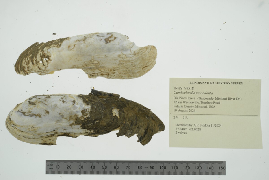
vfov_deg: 22.6
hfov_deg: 33.4
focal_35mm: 60
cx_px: 134
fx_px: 448
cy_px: 90
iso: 100
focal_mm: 60
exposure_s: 1/8
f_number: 32
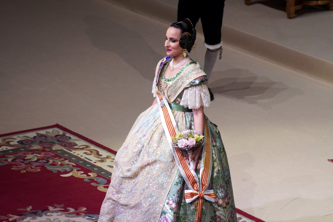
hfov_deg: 8.6
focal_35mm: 240
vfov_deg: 5.7
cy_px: 111
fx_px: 2220
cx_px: 166
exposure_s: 1/250
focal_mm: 160
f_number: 5.6
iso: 2000
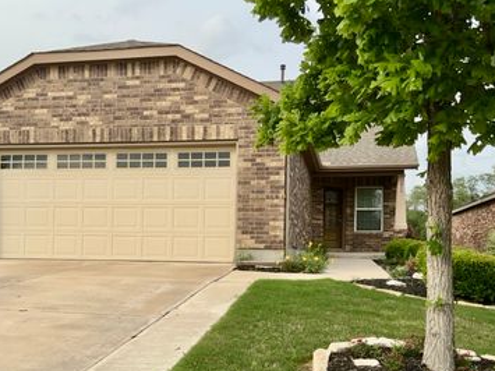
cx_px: 233
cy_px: 249
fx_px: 543
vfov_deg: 37.3
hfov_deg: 49.0
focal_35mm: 38
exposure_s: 1/1168
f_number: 1.8
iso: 25
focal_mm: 3
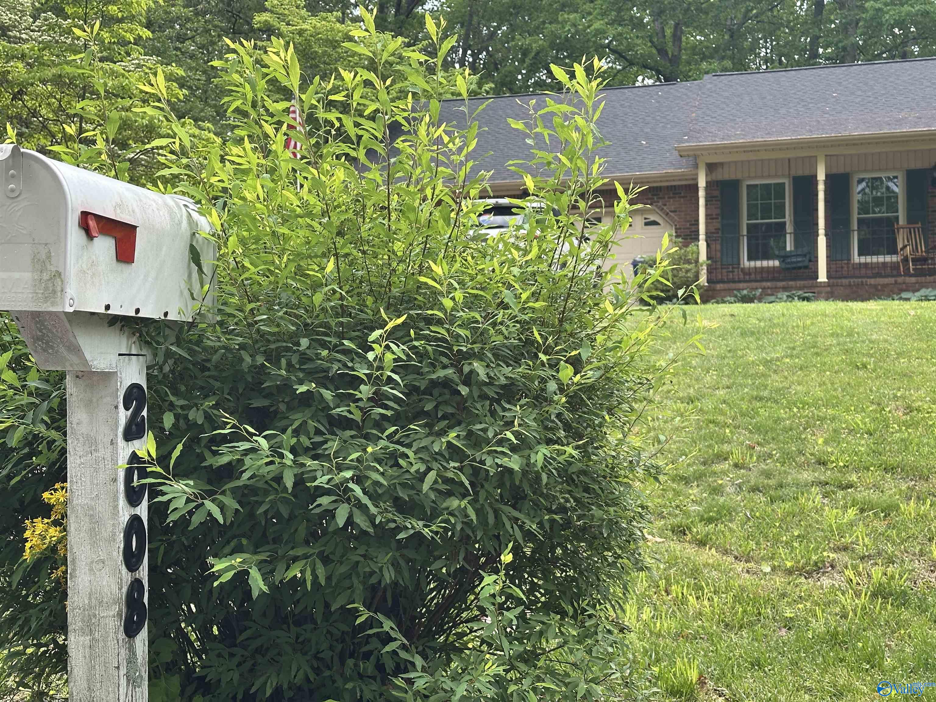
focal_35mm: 48
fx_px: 1298
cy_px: 351
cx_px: 468
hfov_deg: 39.7
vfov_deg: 30.3
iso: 64
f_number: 1.78
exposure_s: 1/555
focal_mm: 6.86
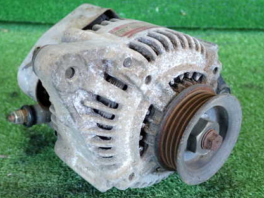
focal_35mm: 46
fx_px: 351
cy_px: 111
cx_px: 113
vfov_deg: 31.5
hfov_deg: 41.1
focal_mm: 5.79
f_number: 2.4
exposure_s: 1/30
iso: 200
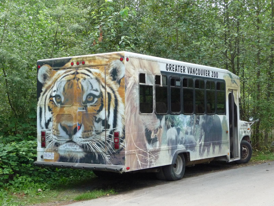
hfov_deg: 29.0
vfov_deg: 21.9
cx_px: 137
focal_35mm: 67
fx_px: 530
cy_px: 103
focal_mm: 11.3
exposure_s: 1/250
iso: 400
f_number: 4.5
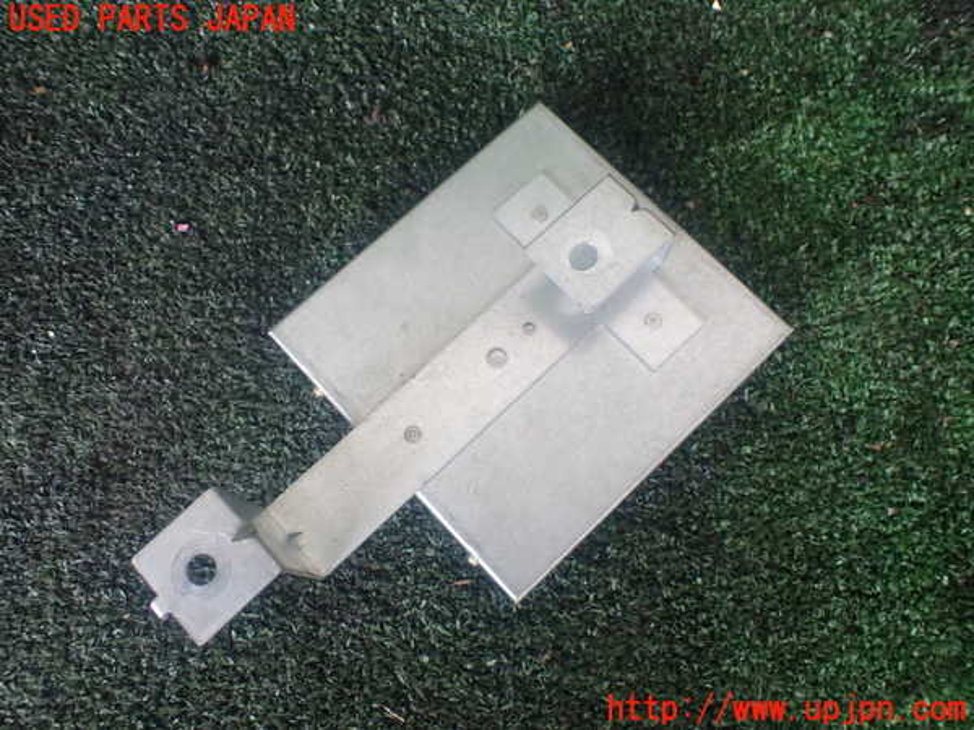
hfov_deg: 60.0
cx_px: 487
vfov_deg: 46.8
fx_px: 844
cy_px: 365
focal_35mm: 30
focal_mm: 5.4
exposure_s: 1/125
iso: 500
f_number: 2.3
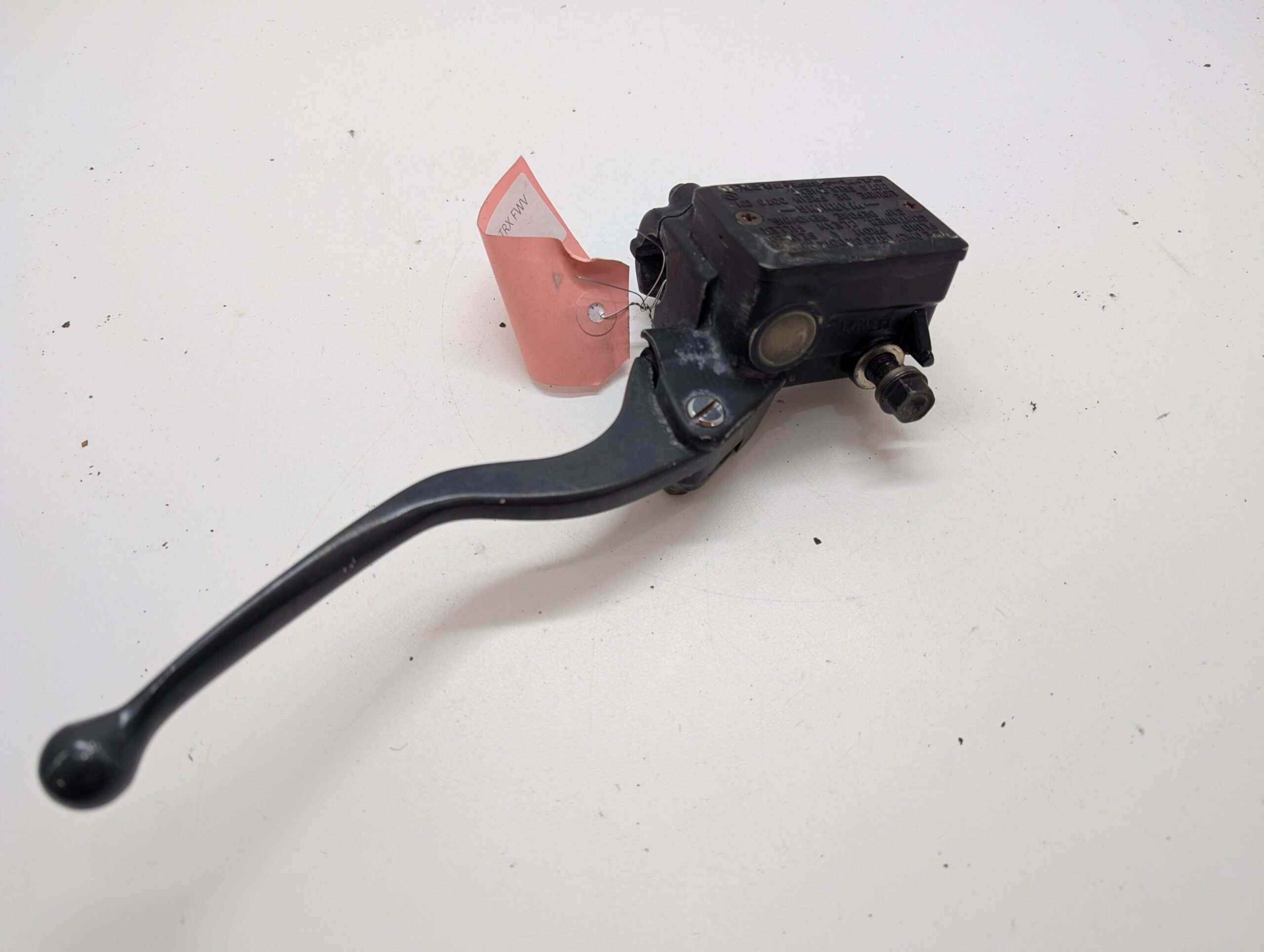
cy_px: 476
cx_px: 632
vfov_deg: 56.9
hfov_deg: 71.5
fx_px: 878
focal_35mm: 24
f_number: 1.68
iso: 95
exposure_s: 1/61.1
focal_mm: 6.9
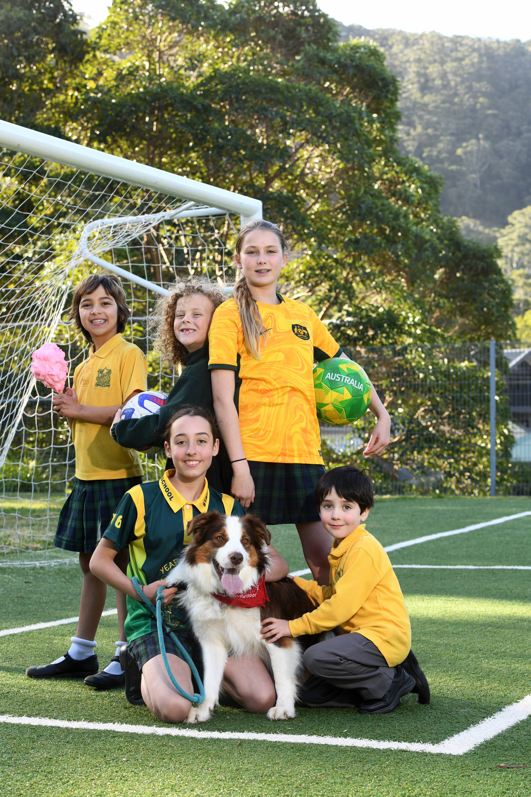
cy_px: 398
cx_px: 266
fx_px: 1659
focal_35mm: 75
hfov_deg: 18.2
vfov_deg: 27.0
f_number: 8
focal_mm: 75
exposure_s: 1/200
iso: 640
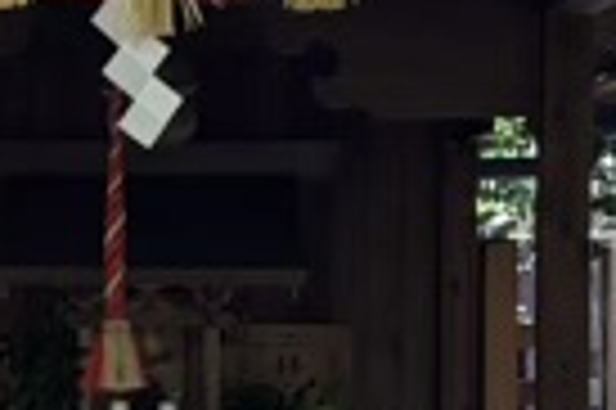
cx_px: 126
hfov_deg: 14.8
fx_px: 2359
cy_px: 327
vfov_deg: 9.9
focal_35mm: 138
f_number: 1.6
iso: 500
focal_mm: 5.96
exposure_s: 1/50
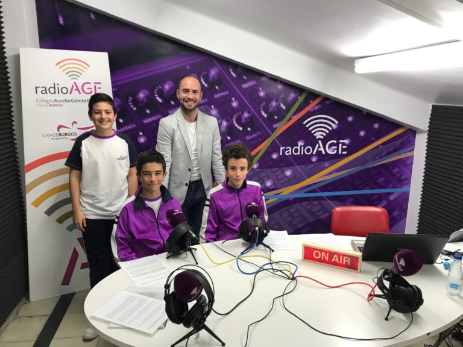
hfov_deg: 63.4
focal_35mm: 28
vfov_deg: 49.7
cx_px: 232
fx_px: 375
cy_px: 174
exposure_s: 1/33
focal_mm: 3.99
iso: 40
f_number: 1.8
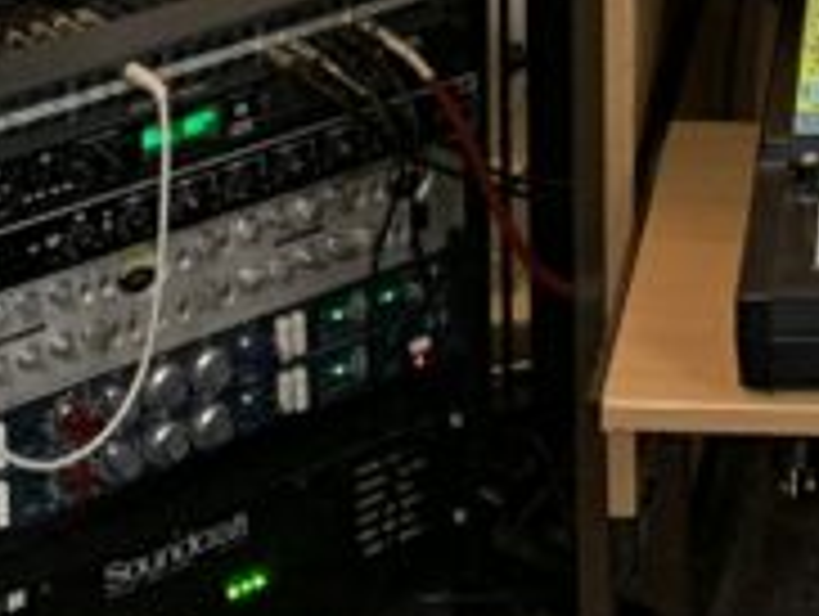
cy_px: -904
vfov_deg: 9.1
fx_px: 3459
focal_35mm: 146
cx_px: 1062
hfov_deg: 13.0
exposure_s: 1/50
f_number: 1.8
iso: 250
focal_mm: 4.25
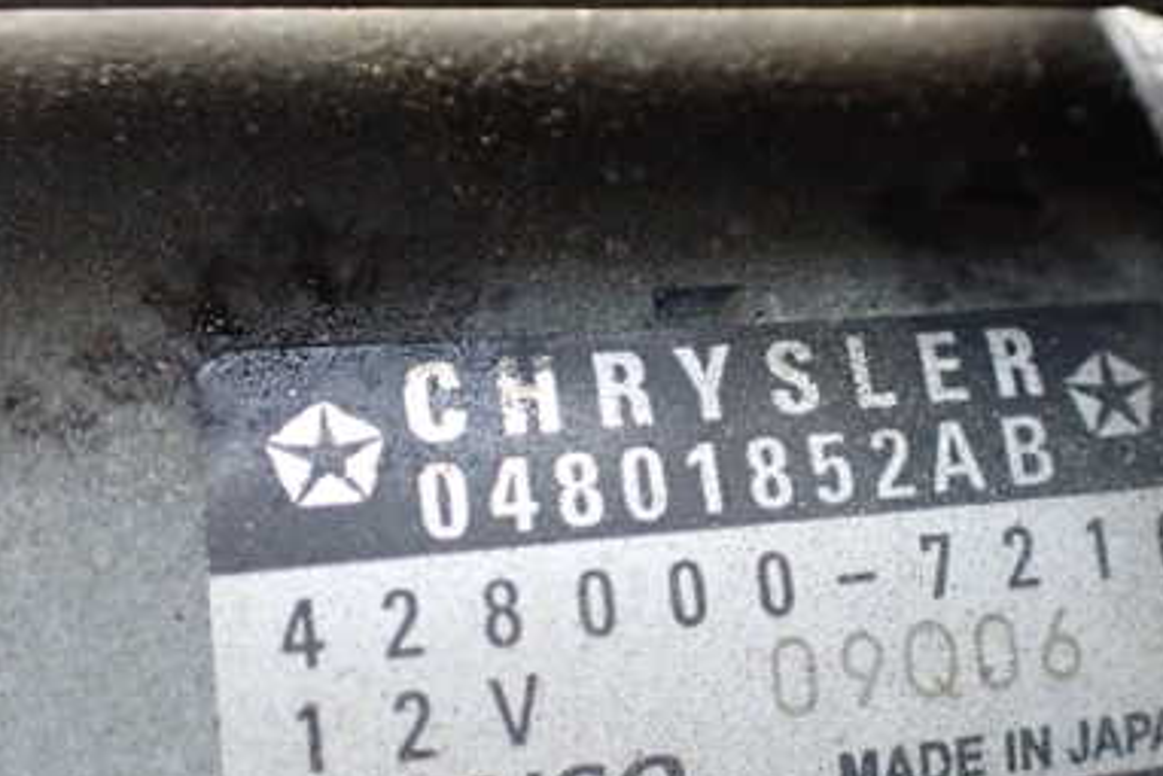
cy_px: 456
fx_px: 1583
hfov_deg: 39.8
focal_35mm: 49
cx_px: 782
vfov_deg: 27.5
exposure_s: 1/50
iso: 800
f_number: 2.3
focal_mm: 5.4
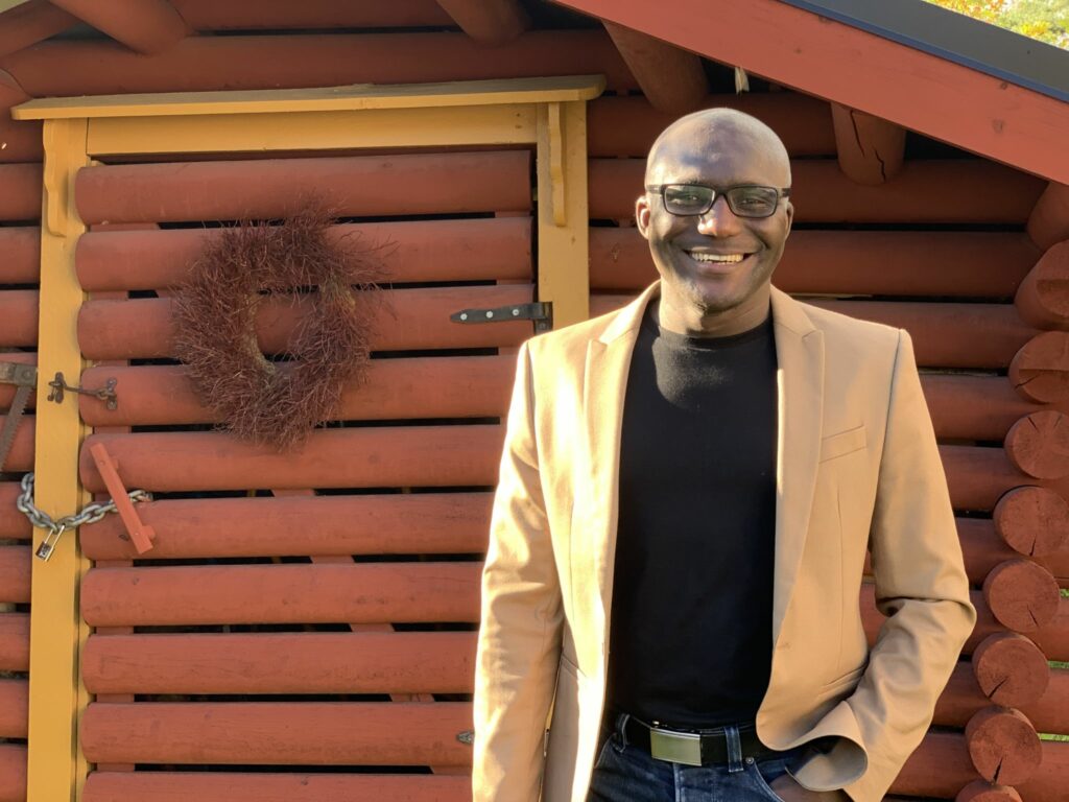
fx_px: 1606
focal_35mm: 52
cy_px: 401
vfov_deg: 28.0
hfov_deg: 36.8
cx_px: 534
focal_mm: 6
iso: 40
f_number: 2.4
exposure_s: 1/122
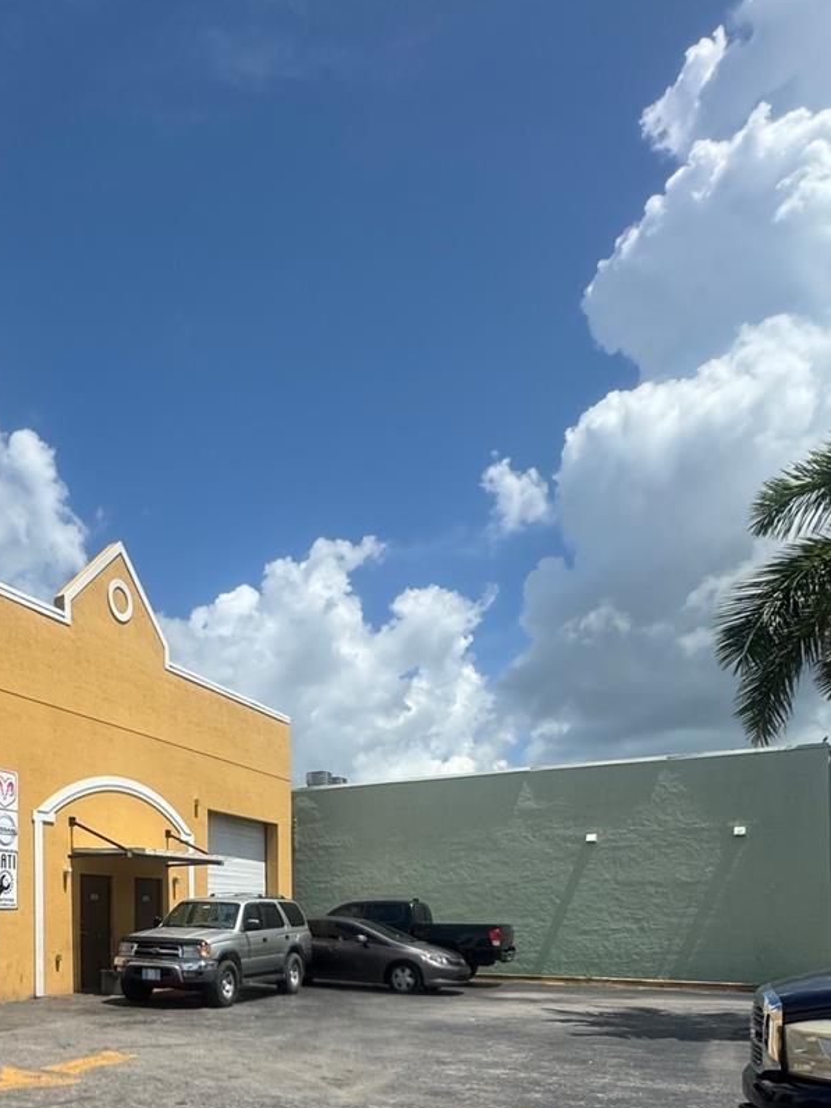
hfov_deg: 47.9
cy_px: 905
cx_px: 141
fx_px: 864
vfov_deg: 59.5
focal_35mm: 27
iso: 50
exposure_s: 1/2874
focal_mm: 2.22
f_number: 2.2
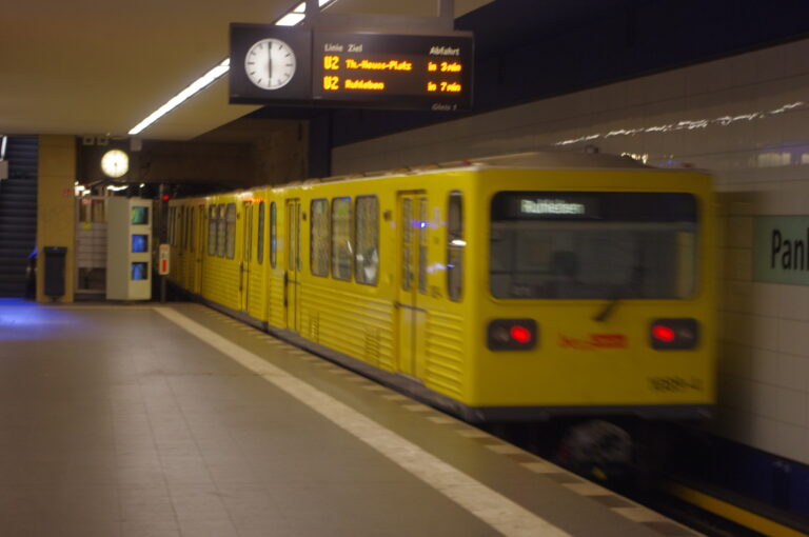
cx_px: 404
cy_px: 268
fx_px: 1840
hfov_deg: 24.8
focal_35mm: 82
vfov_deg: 16.6
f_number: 5.6
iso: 800
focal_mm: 55
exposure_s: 1/30
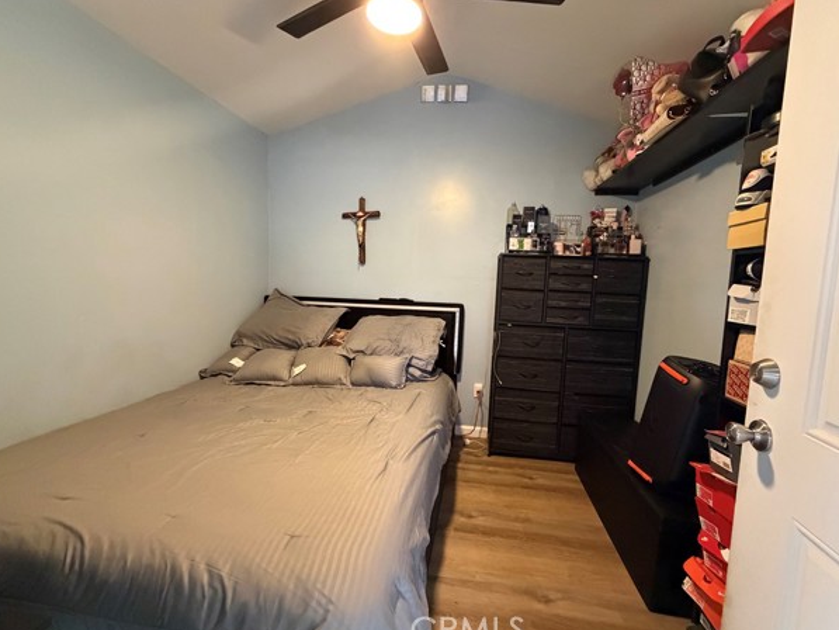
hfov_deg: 98.1
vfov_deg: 81.8
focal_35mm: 15
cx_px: 434
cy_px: 312
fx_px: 364
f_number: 2.2
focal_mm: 2.22
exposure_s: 1/60
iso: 1000
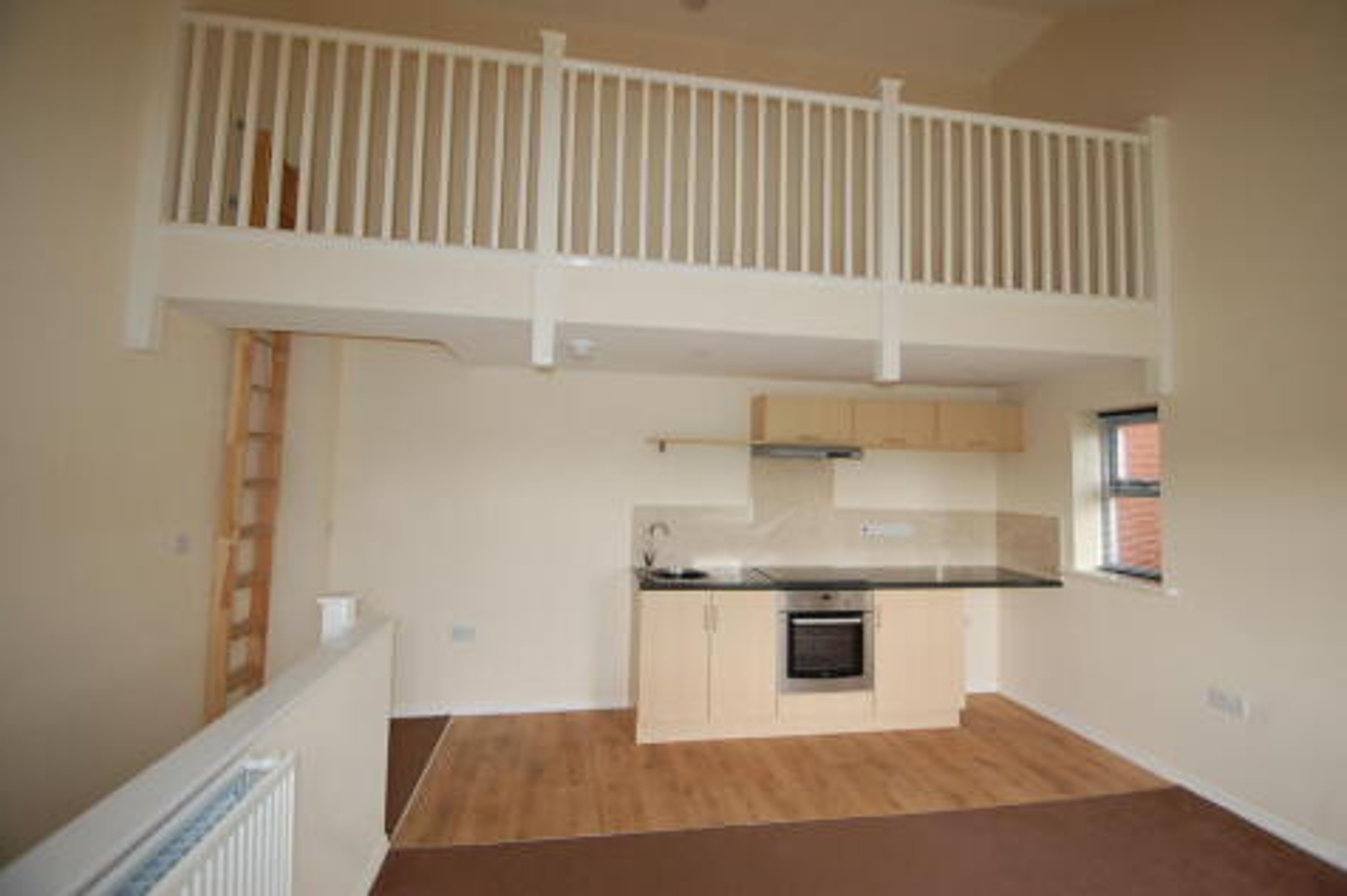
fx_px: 561
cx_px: 674
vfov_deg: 77.3
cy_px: 448
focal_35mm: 15
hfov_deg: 100.4
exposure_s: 1/60
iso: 400
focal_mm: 10
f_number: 3.5
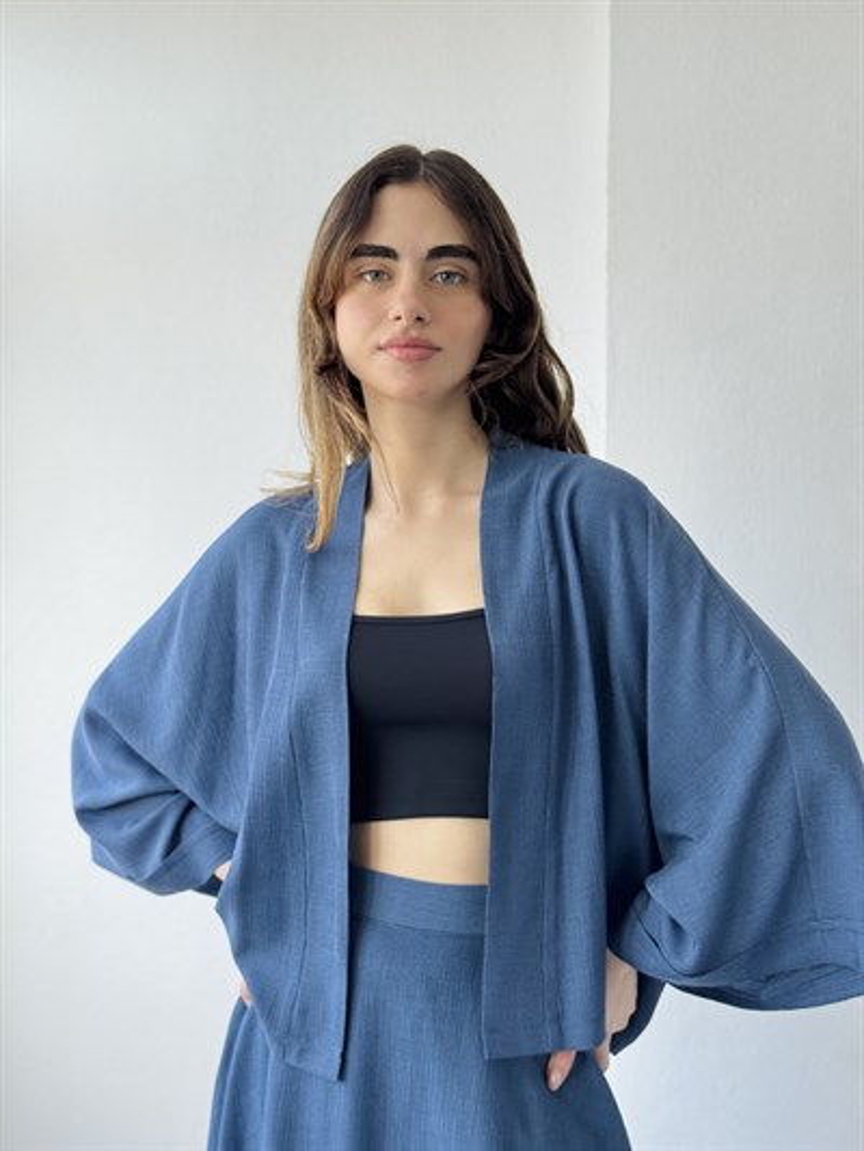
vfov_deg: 39.6
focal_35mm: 48
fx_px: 1597
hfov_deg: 30.3
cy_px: 576
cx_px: 432
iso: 80
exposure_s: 1/172
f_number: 1.78
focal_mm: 6.76
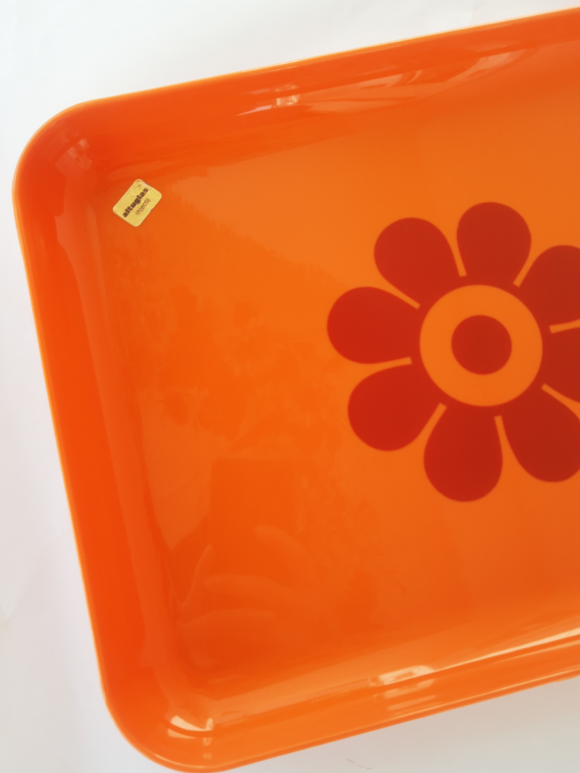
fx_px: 603
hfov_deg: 51.3
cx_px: 297
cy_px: 385
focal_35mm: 27
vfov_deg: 65.3
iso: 40
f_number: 1.8
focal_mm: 3.95
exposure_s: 1/156
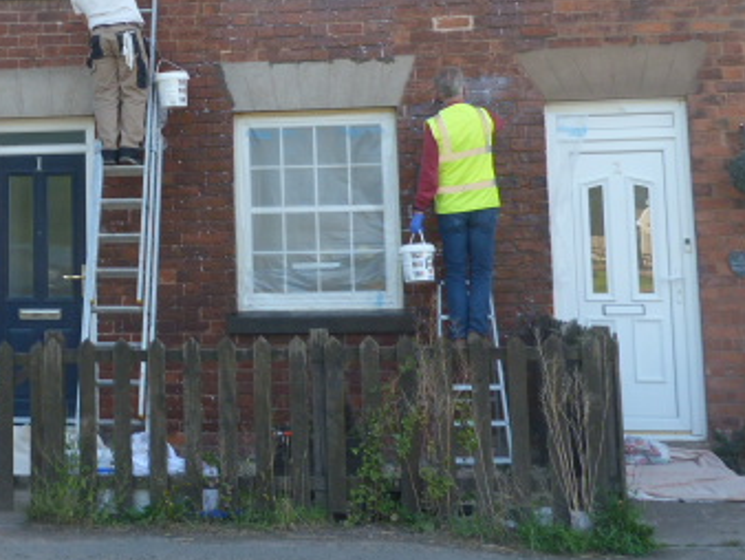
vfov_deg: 20.7
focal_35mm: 70
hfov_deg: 26.7
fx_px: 1508
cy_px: 77
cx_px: 60
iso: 80
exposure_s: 1/125
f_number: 3.6
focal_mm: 6.7
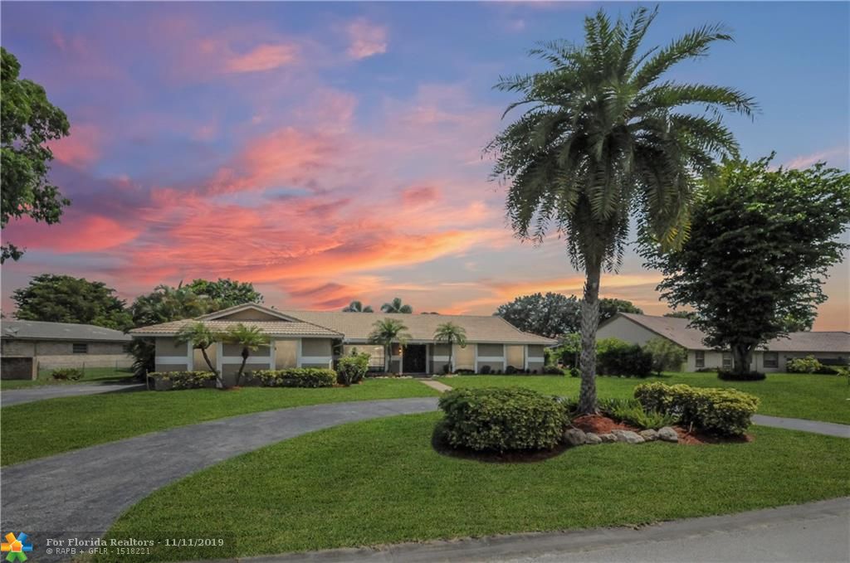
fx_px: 354
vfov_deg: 77.1
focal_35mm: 15
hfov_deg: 100.5
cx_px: 425
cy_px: 282
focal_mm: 10
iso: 3200
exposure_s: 1/640
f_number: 22
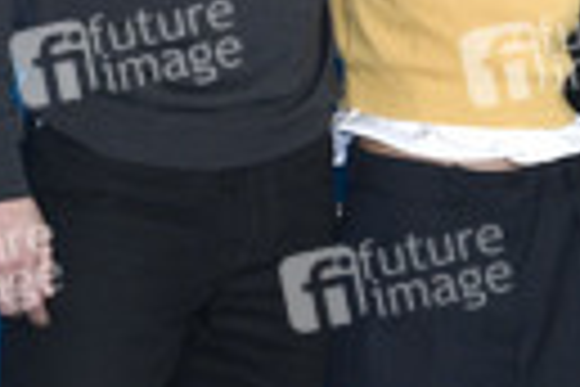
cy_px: -58
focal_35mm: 168
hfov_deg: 11.6
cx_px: 906
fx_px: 2706
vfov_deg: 8.1
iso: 800
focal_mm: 48
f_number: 5.6
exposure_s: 1/250
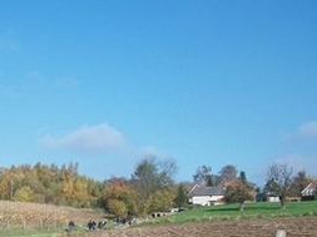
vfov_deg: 18.8
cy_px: 236
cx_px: -28
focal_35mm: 76
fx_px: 695
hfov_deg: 24.1
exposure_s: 1/160
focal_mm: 5.7
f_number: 8.8
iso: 80
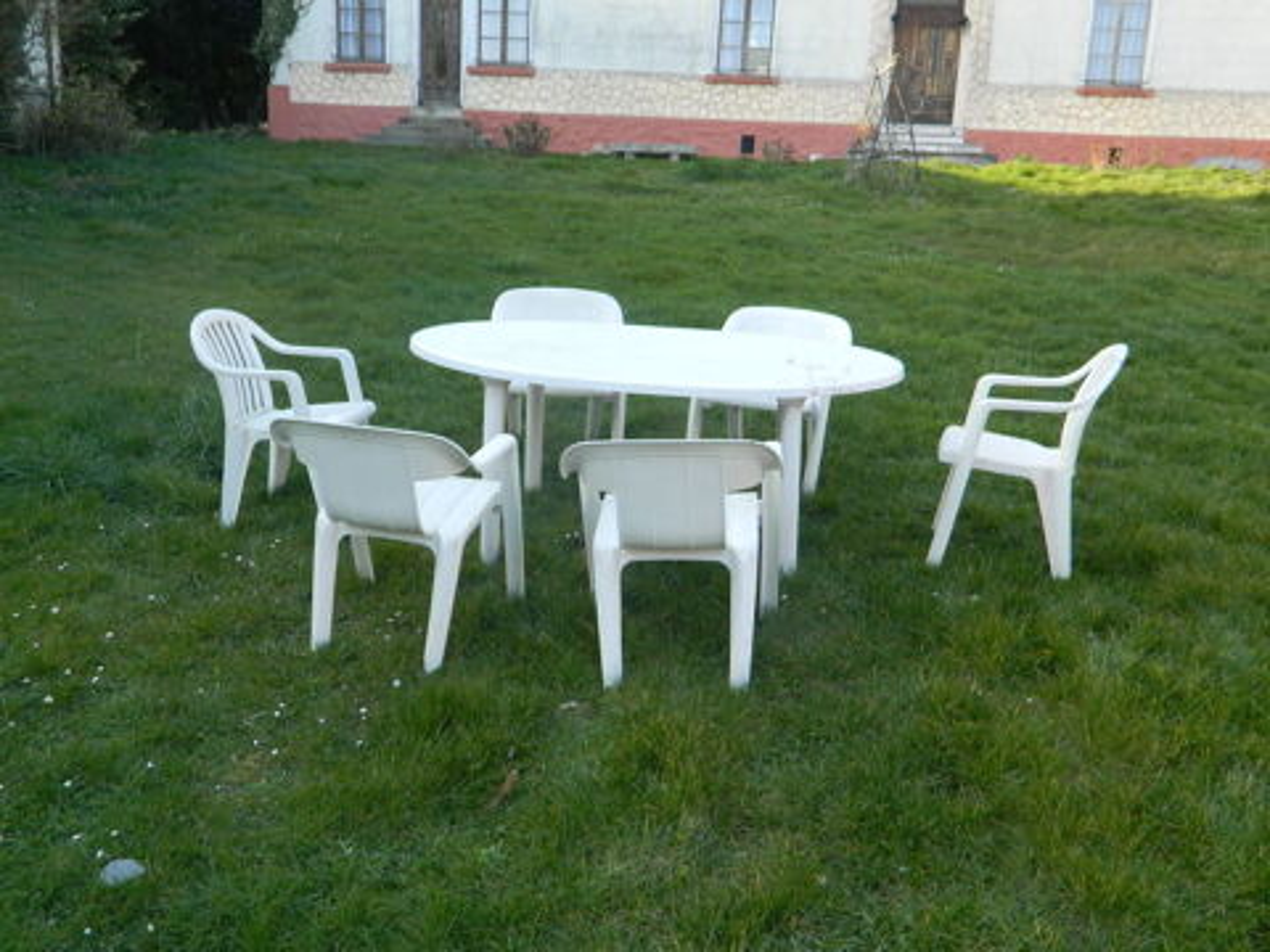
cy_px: 476
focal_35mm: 31
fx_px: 1137
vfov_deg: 45.4
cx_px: 635
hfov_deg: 58.4
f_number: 3.2
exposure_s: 1/100
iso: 80
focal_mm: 5.6
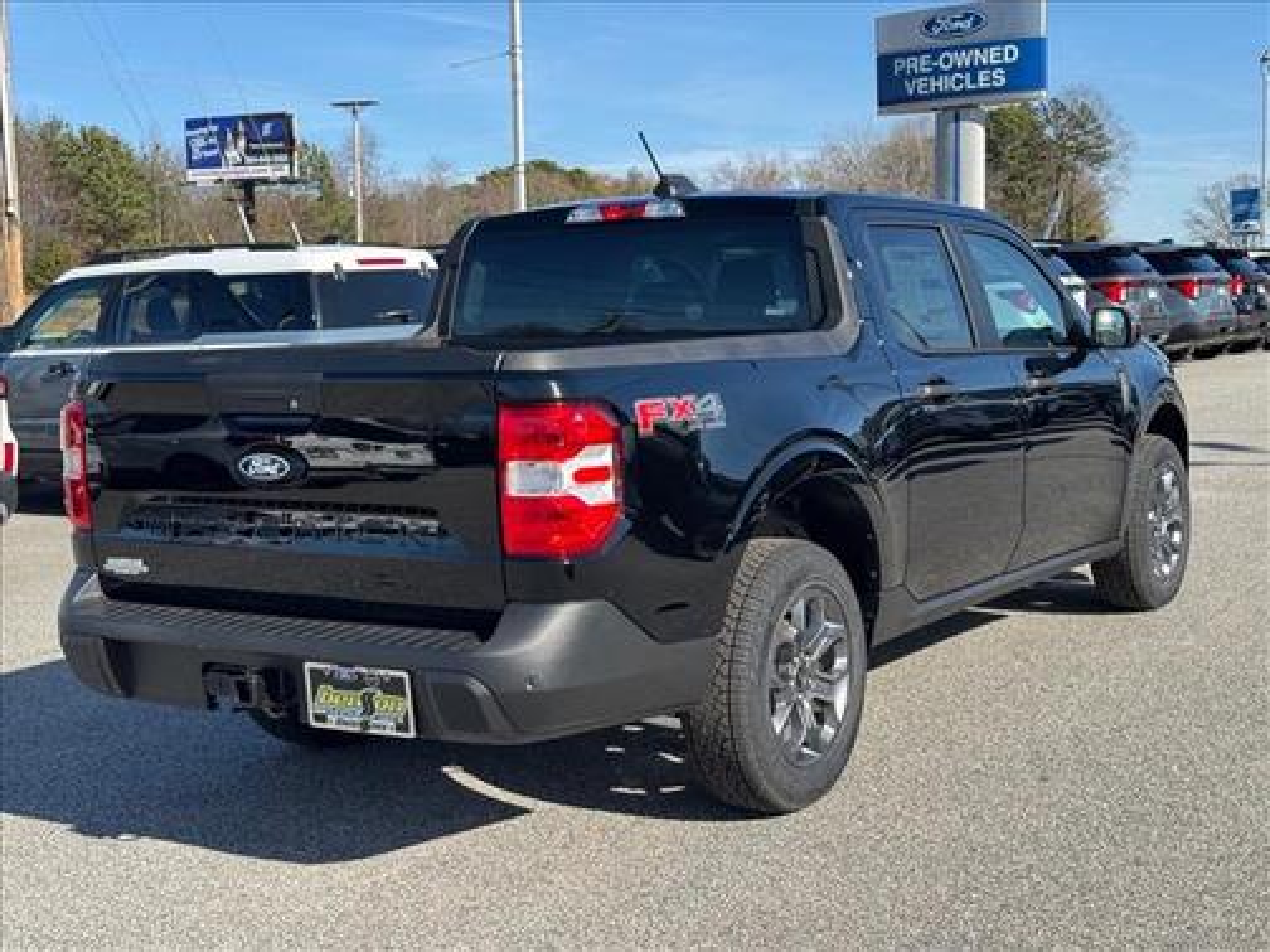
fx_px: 1761
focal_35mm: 48
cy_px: 476
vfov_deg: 30.3
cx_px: 635
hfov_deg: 39.7
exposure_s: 1/1869
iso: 64
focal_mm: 6.76
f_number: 1.78
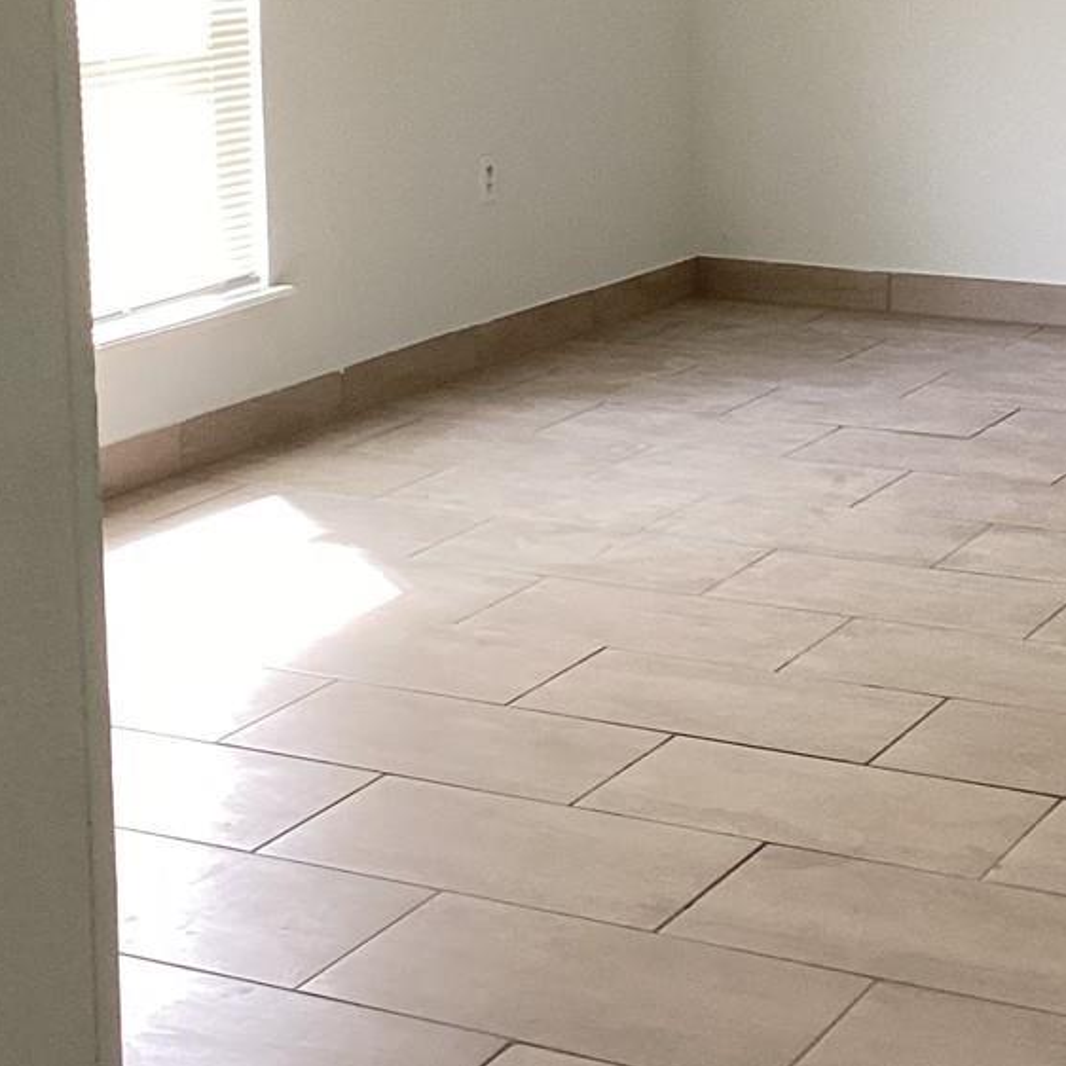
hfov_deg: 22.2
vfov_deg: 22.1
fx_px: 2718
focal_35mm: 78
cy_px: 336
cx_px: 596
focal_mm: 3.3
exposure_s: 1/60
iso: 125
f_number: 2.4
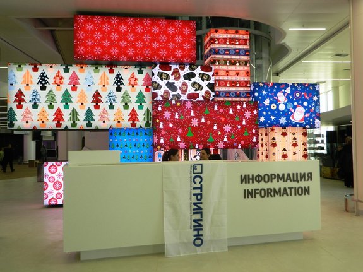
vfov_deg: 40.7
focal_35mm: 35
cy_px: 136
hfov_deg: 52.6
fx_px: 367
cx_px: 182
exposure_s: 1/60
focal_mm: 6.2
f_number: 3.3
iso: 80
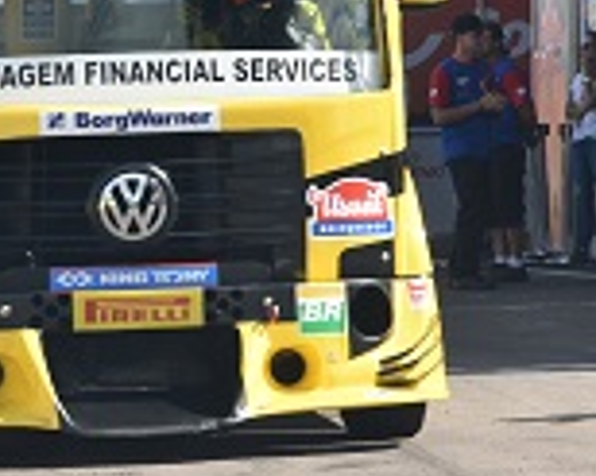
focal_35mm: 408
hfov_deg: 4.7
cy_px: 195
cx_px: 134
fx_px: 7197
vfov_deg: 3.8
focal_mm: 105
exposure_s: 1/400
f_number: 10
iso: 400
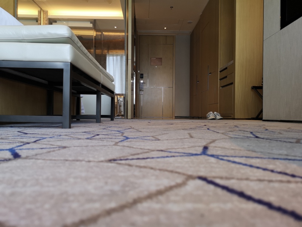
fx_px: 236
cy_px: 114
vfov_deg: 51.4
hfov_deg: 65.3
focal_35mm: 27
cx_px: 151
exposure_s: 1/50
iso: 80
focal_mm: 3.95
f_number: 1.8
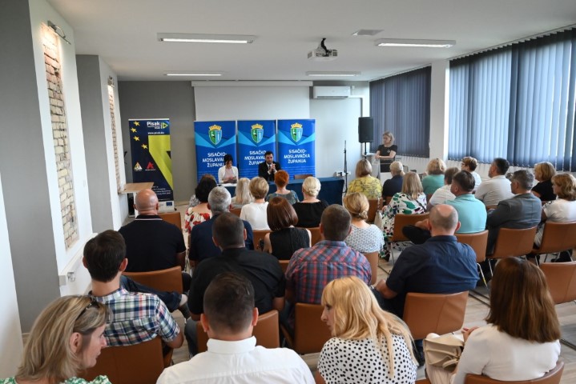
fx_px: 440
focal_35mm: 28
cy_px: 192
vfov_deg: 47.2
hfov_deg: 66.4
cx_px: 288
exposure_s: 1/200
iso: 5000
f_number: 7.1
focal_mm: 27.5
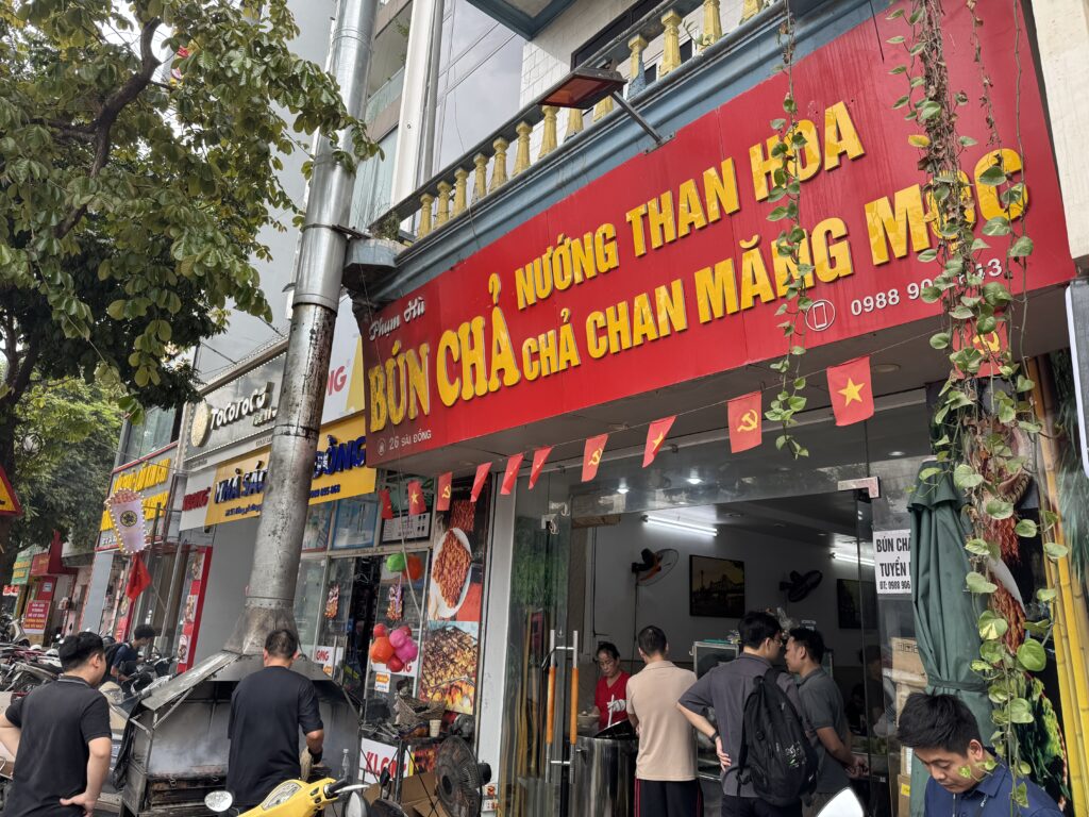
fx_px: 755
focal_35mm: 24
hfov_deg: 71.6
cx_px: 544
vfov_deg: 56.8
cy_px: 408
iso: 80
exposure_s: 1/567
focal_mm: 6.76
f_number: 1.78
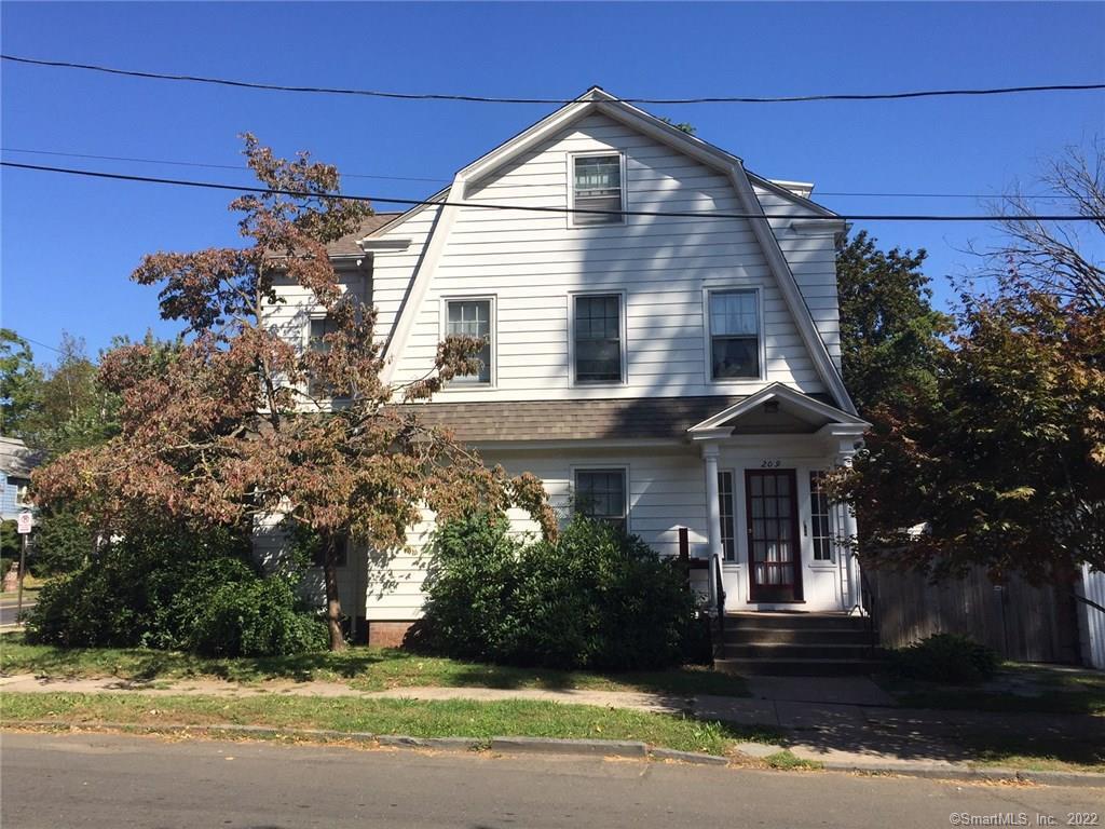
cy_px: 414
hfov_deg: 61.7
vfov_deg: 48.2
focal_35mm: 29
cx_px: 552
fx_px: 926
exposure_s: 1/1980
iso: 32
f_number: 2.2
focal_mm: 4.15
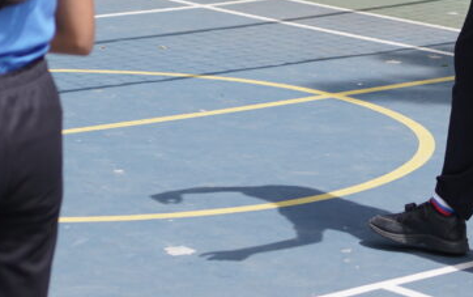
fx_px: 2439
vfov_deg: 6.5
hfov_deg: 11.1
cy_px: -466
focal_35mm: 189
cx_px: 319
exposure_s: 1/2000
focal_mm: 35
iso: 125
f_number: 2.2
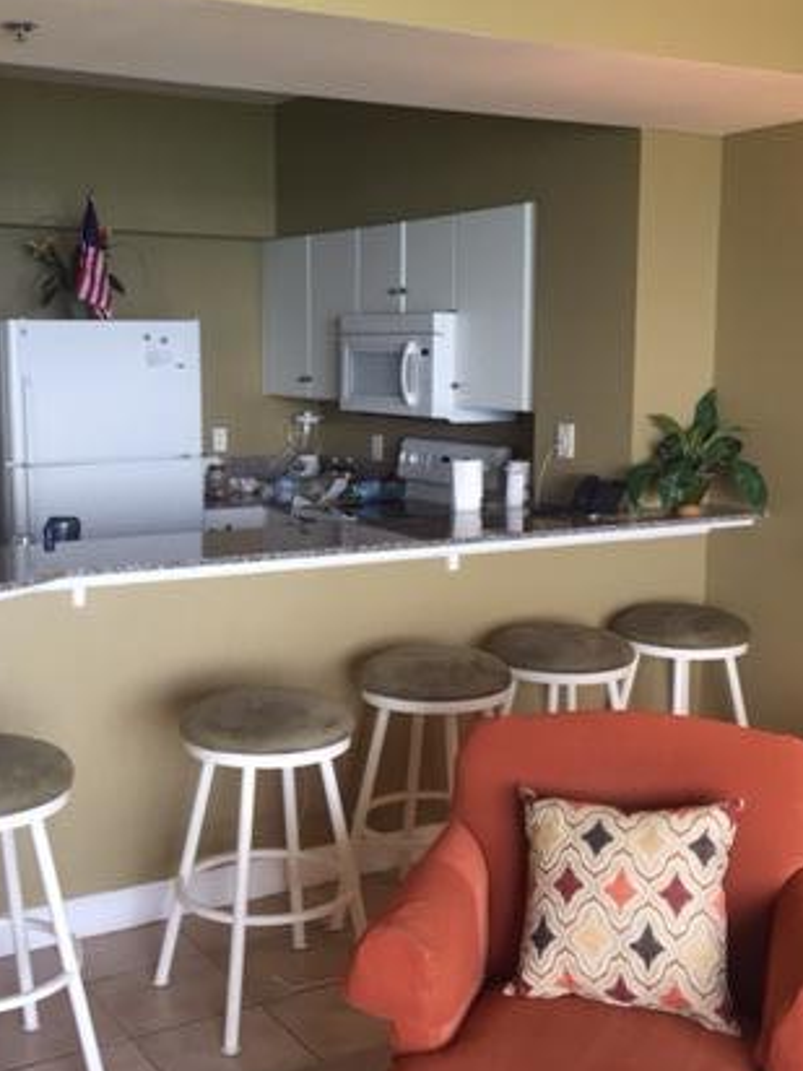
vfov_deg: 42.1
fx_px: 1392
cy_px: 517
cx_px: 366
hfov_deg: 32.2
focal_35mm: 45
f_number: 2.2
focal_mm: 4.15
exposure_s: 1/30
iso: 80
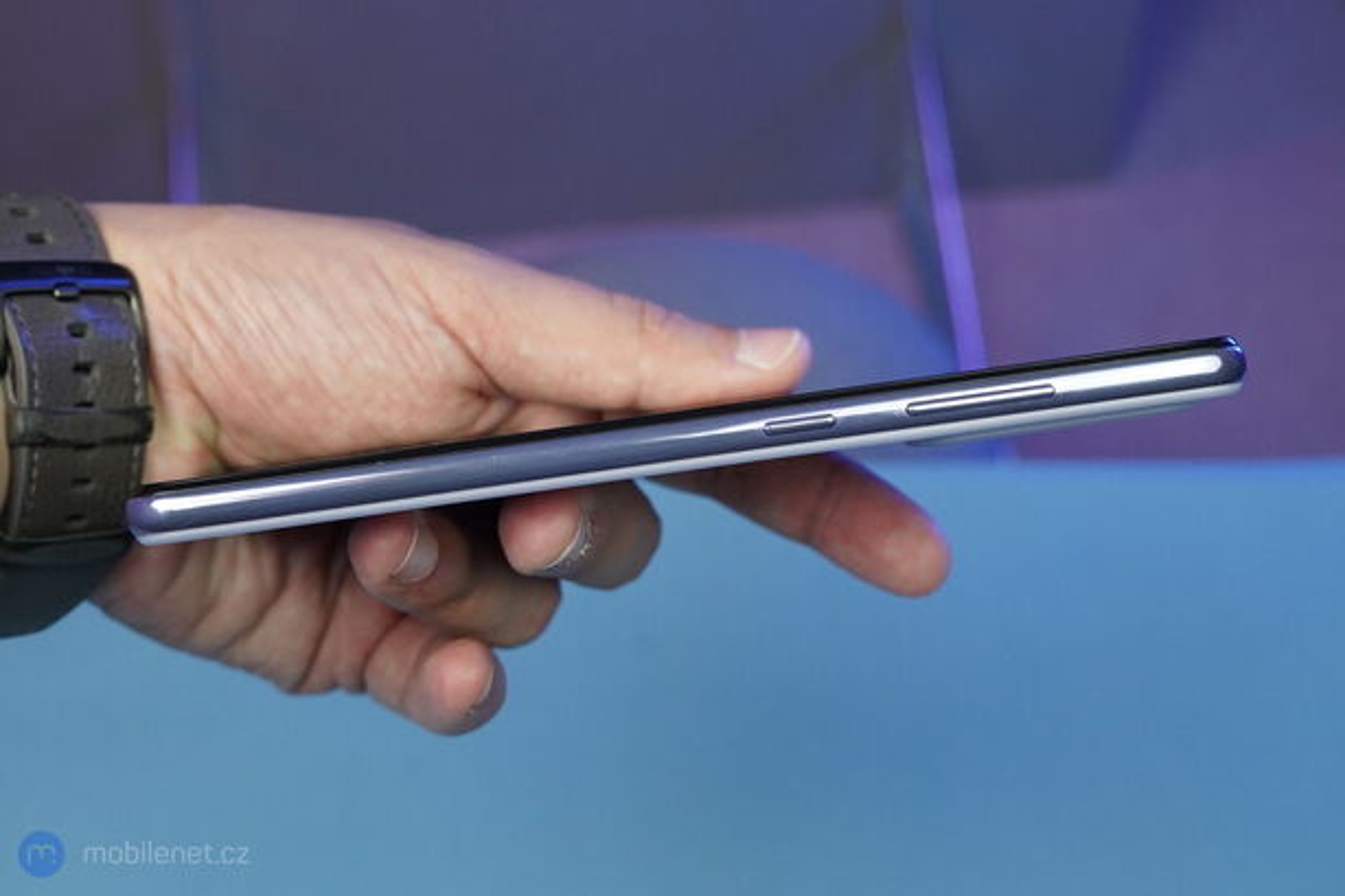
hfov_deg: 51.9
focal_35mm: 37
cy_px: 448
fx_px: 1382
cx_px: 672
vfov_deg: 35.9
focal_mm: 37
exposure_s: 1/200
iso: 3200
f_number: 7.1
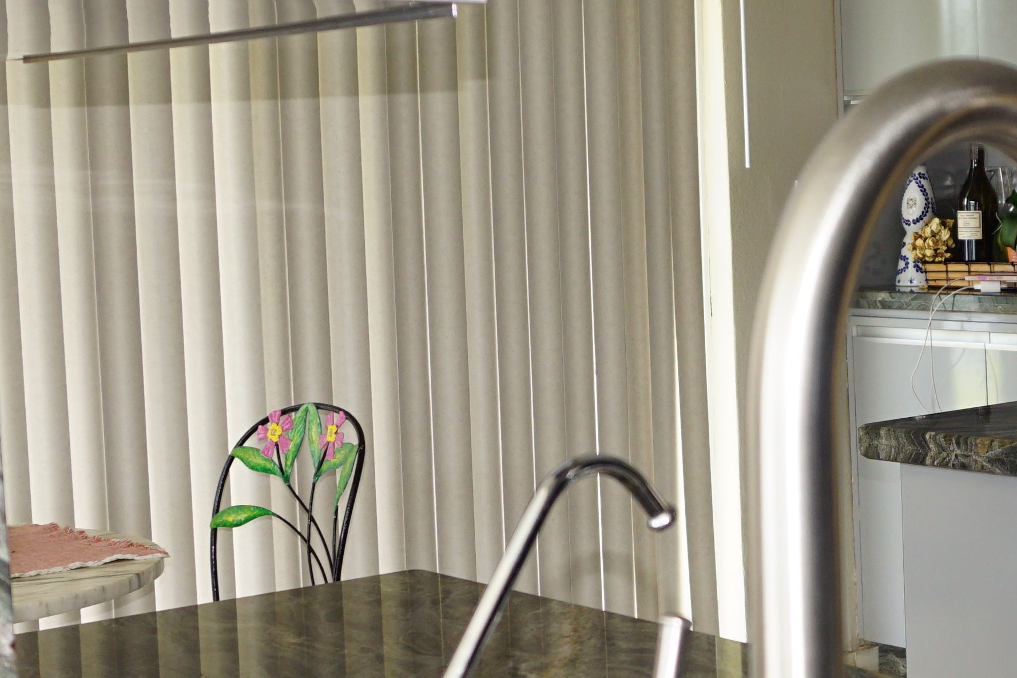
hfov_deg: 24.6
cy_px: 358
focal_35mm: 81
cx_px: 838
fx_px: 2288
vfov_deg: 16.9
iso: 200
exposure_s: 1/60
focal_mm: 16
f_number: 4
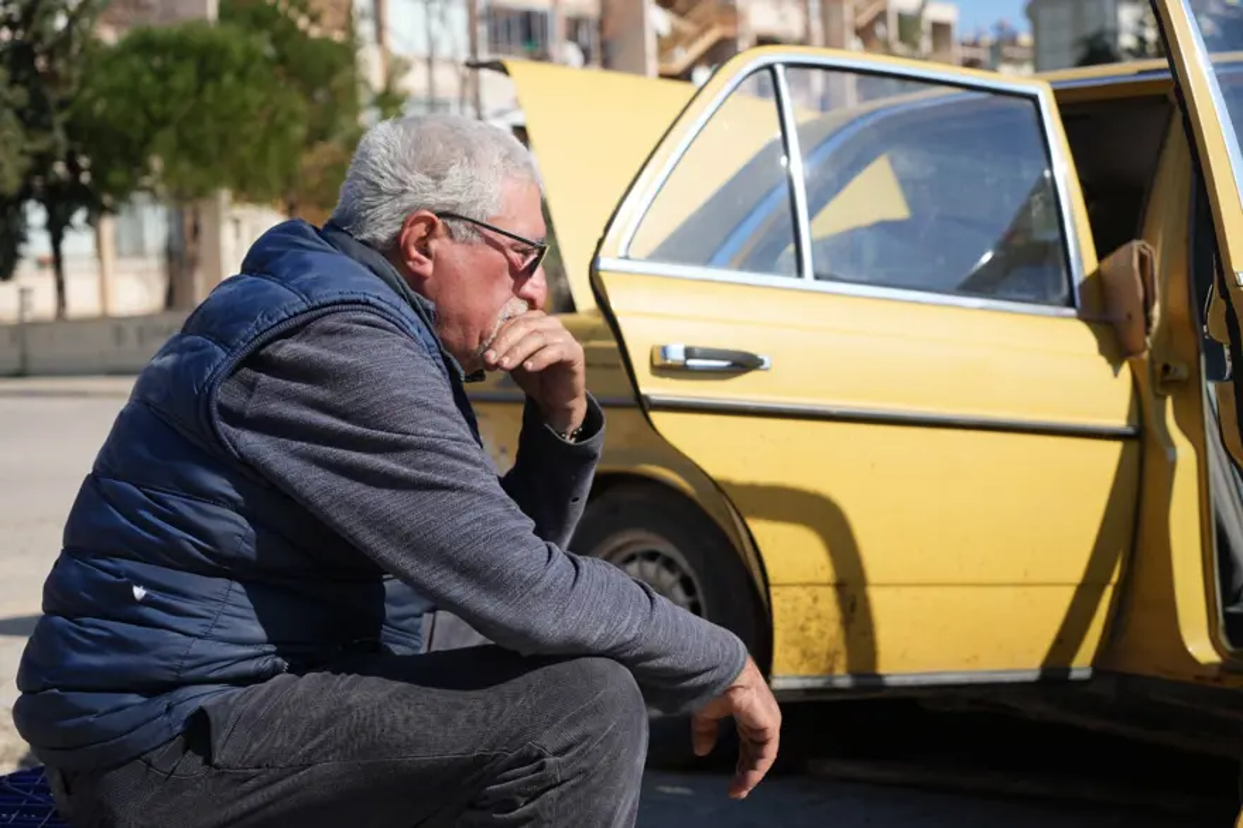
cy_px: 414
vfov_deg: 25.5
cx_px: 622
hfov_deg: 37.5
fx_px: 1829
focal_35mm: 53
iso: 100
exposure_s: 1/640
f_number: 4.5
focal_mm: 53
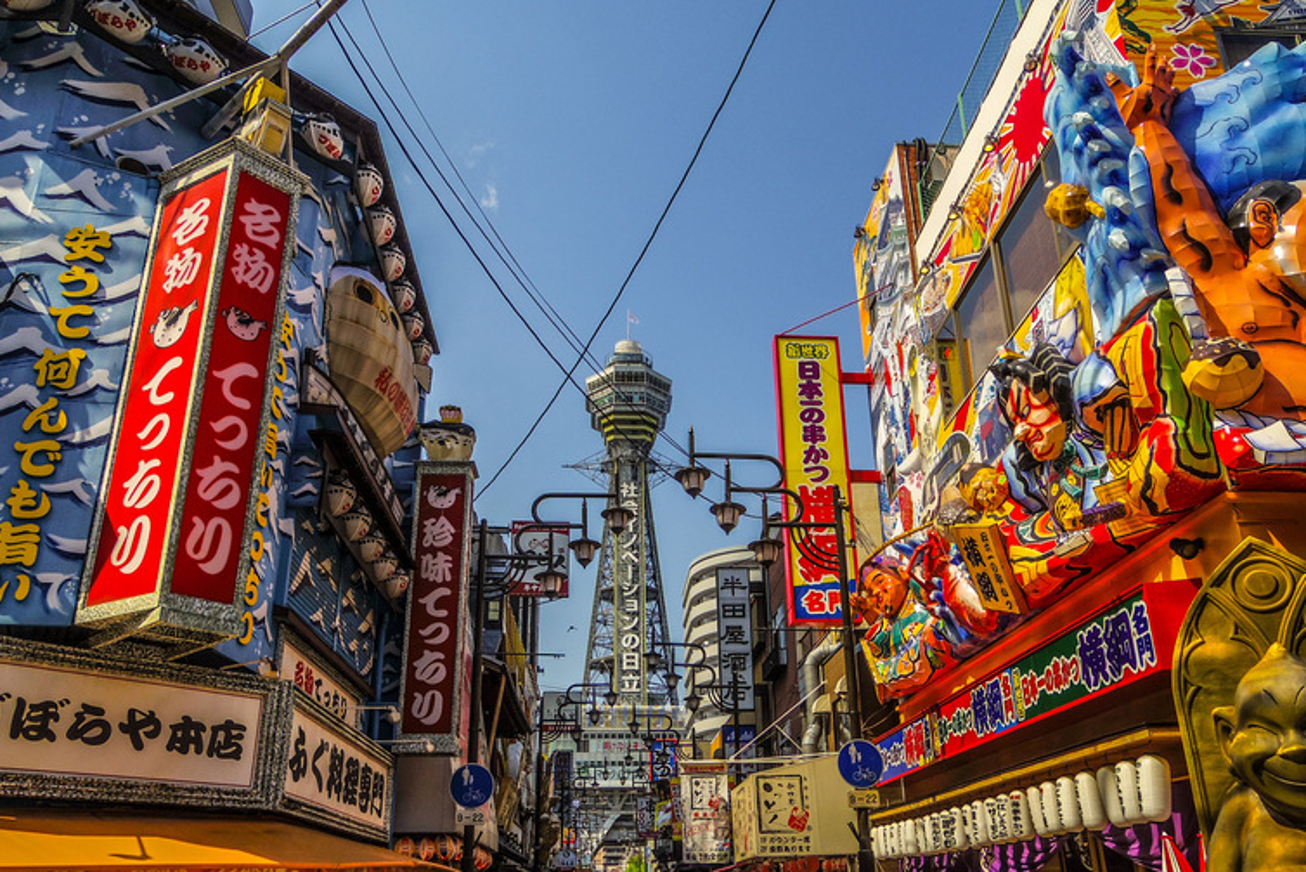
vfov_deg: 47.8
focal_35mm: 27
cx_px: 623
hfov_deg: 67.3
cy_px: 492
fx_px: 980
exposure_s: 1/400
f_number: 4
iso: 100
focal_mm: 5
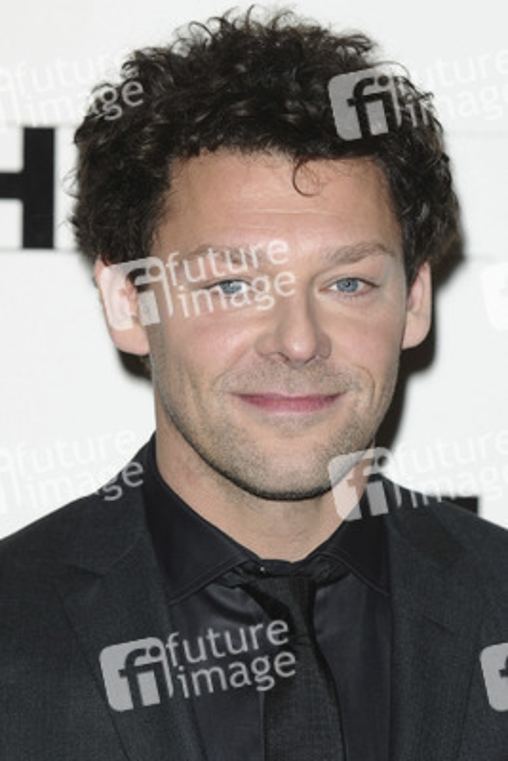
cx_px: 254
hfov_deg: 5.9
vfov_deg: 8.9
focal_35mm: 232
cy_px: 380
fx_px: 4917
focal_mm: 155
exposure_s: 1/200
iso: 320
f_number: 4.5
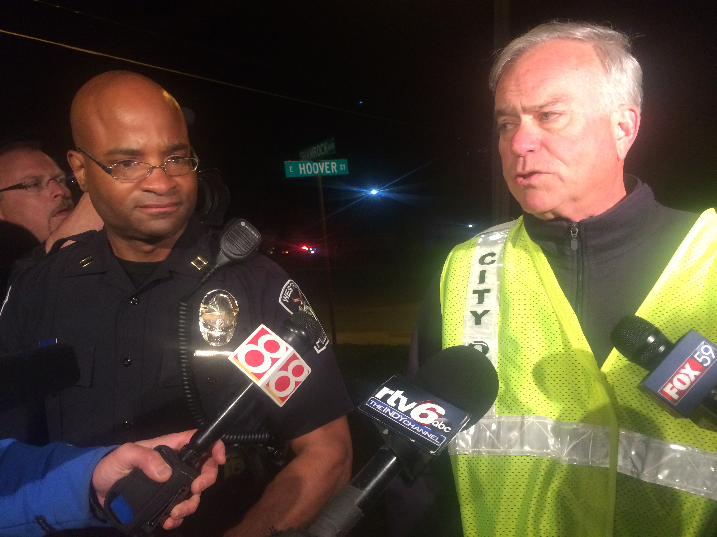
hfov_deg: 61.7
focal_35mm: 29
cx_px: 358
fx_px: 601
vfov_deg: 48.2
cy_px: 268
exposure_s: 1/30
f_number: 2.2
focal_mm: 4.15
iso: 250
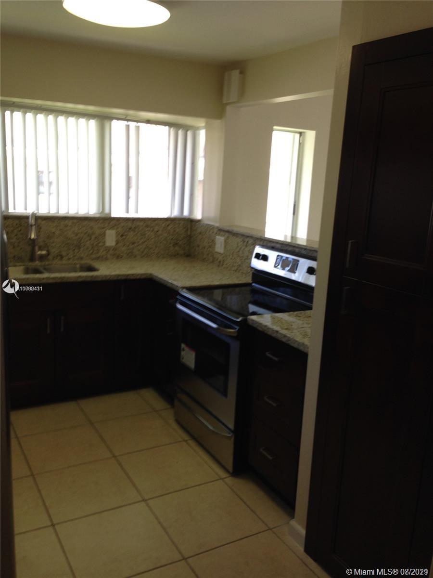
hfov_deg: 42.9
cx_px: 216
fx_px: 550
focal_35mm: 33
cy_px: 289
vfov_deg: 55.4
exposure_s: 1/30
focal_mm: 4.12
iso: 50
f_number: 2.4
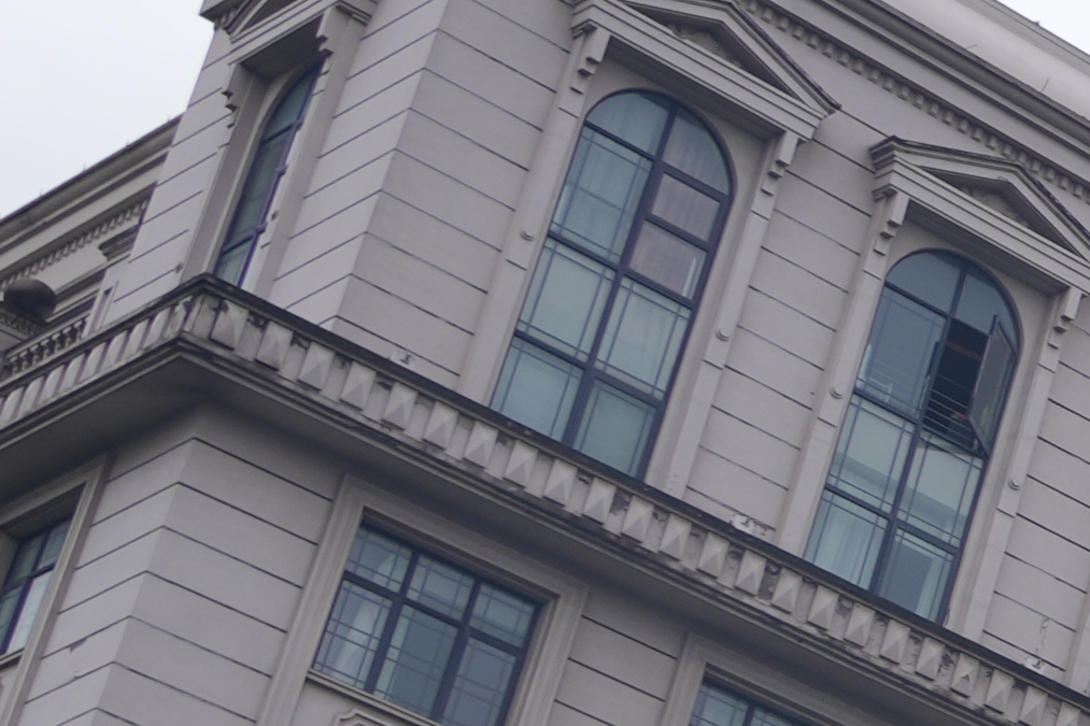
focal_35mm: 166
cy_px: 1051
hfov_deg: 9.3
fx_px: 5025
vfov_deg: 8.1
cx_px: 3460
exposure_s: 1/125
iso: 100
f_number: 5.6
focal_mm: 24
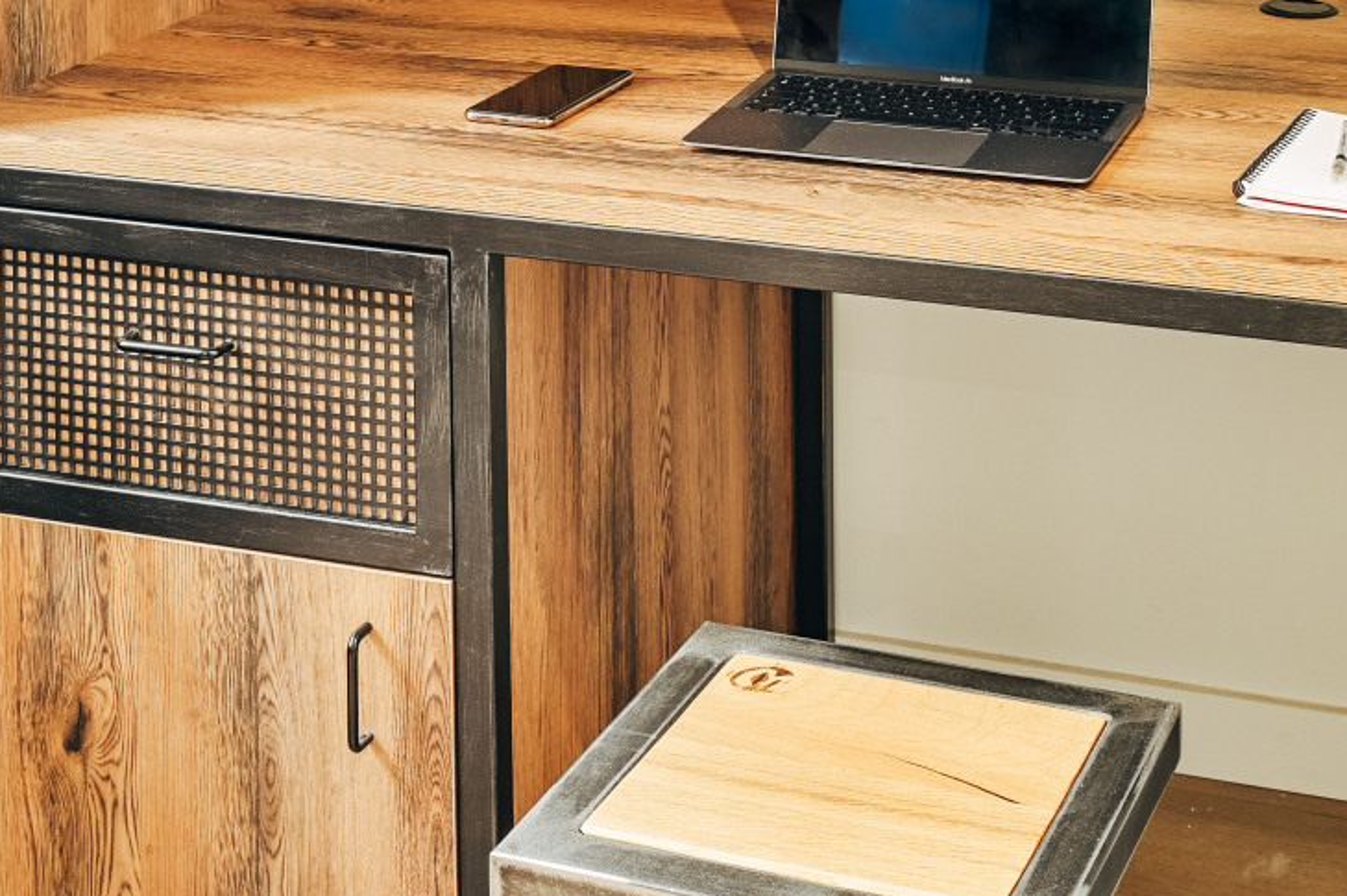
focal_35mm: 72
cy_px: 65
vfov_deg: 18.5
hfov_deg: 28.1
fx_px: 2692
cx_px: 697
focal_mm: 35
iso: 400
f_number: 10
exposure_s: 1/3
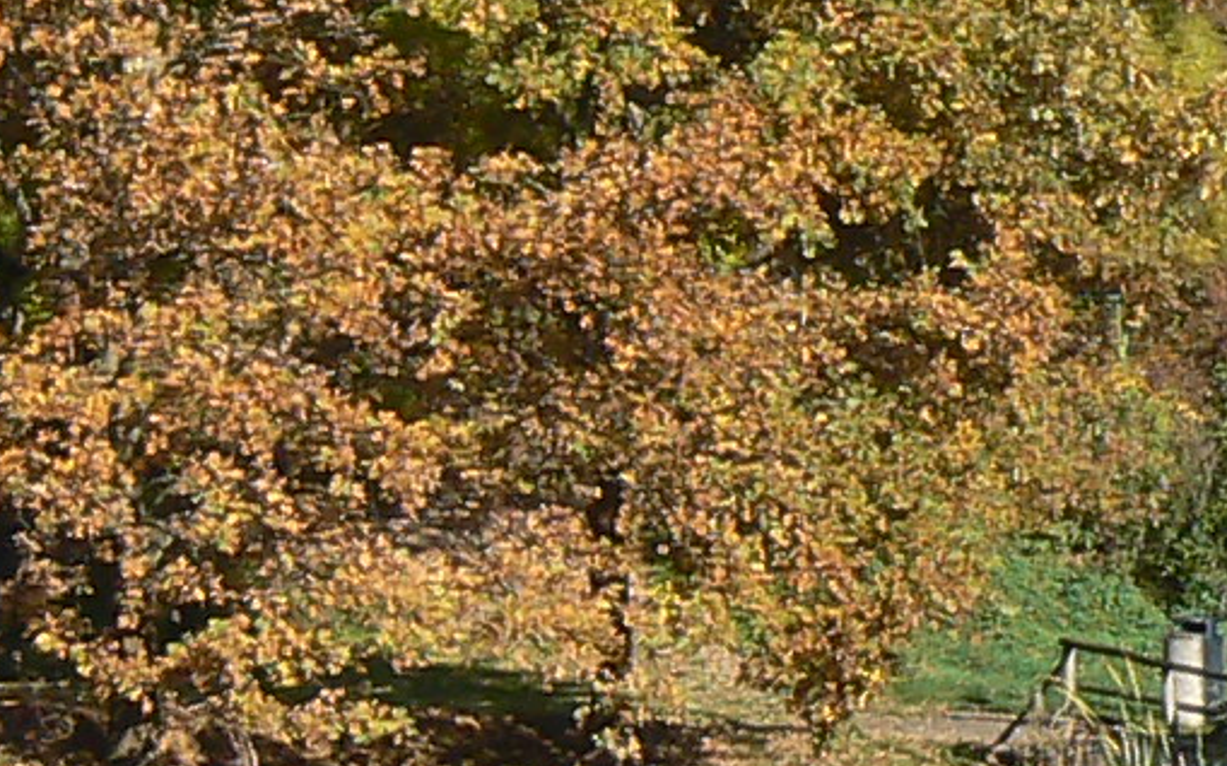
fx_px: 7055
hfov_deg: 9.9
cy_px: -166
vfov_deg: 6.2
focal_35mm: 211
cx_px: 1005
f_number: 5.6
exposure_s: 1/320
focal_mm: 6
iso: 80
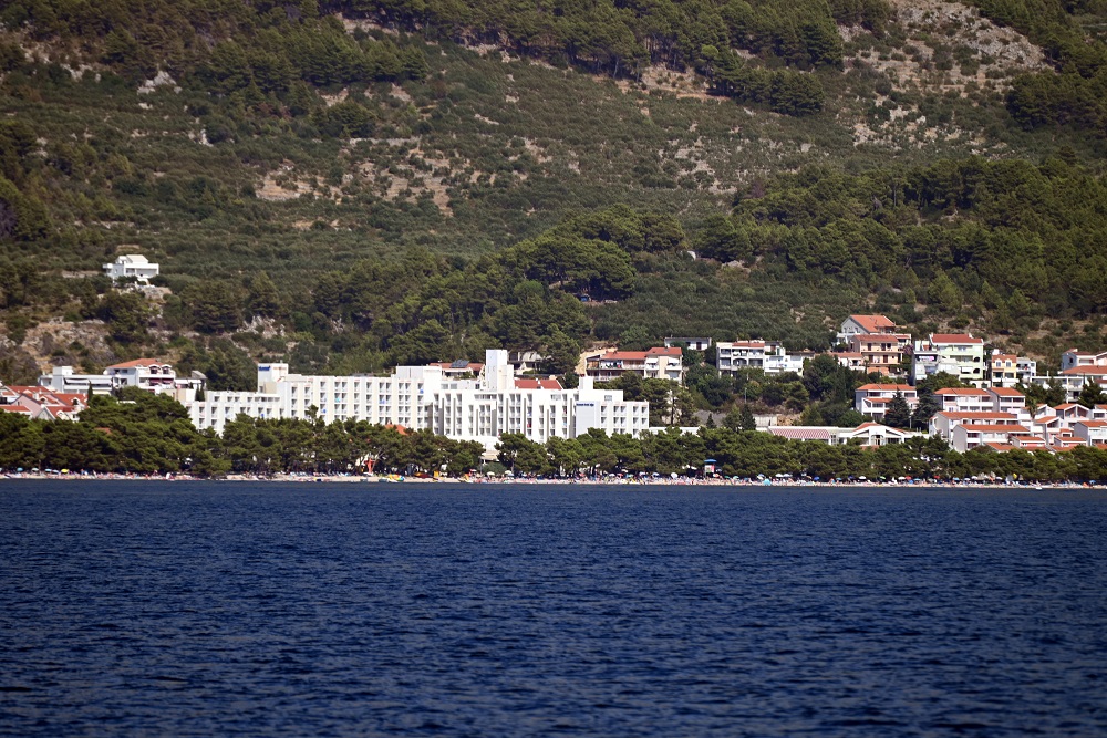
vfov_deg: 4.6
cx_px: 554
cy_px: 369
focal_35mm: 300
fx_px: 9226
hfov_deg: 6.9
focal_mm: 300
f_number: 5.6
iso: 100
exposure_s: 1/640
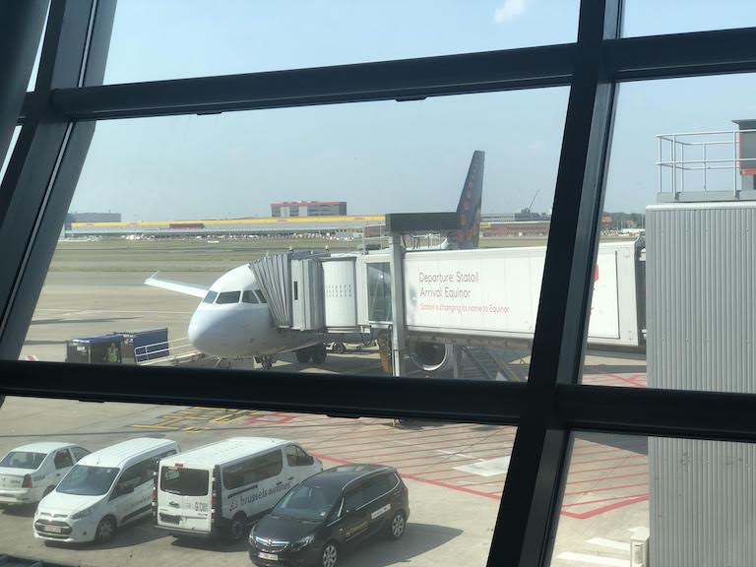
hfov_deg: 36.8
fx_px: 1136
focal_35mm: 52
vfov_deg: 28.0
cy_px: 284
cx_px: 378
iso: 16
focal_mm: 6
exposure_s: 1/600
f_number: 2.4
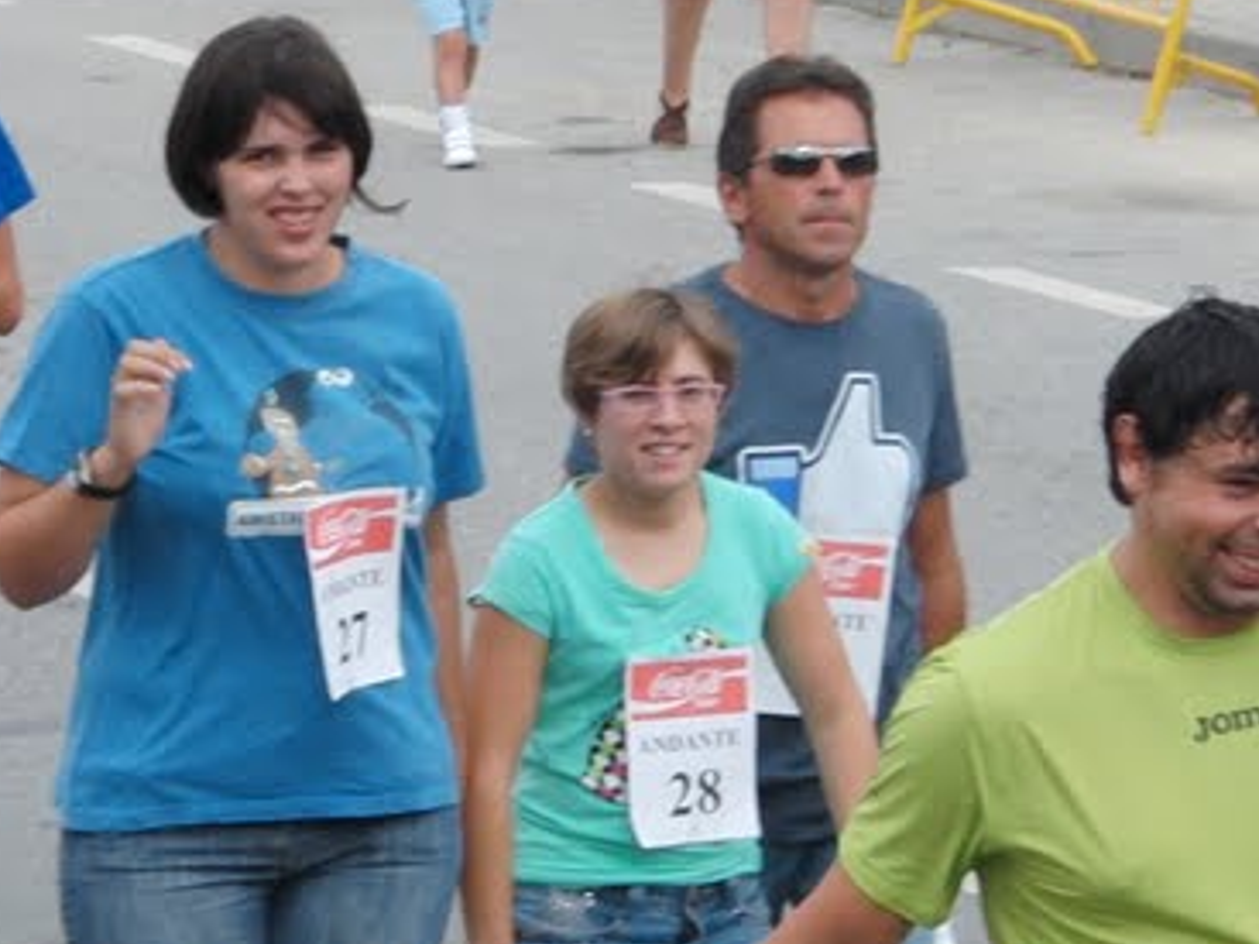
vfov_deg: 4.2
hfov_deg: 5.5
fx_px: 12980
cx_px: 1427
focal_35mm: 357
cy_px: 281
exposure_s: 1/320
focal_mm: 22.6
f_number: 4.2
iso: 100
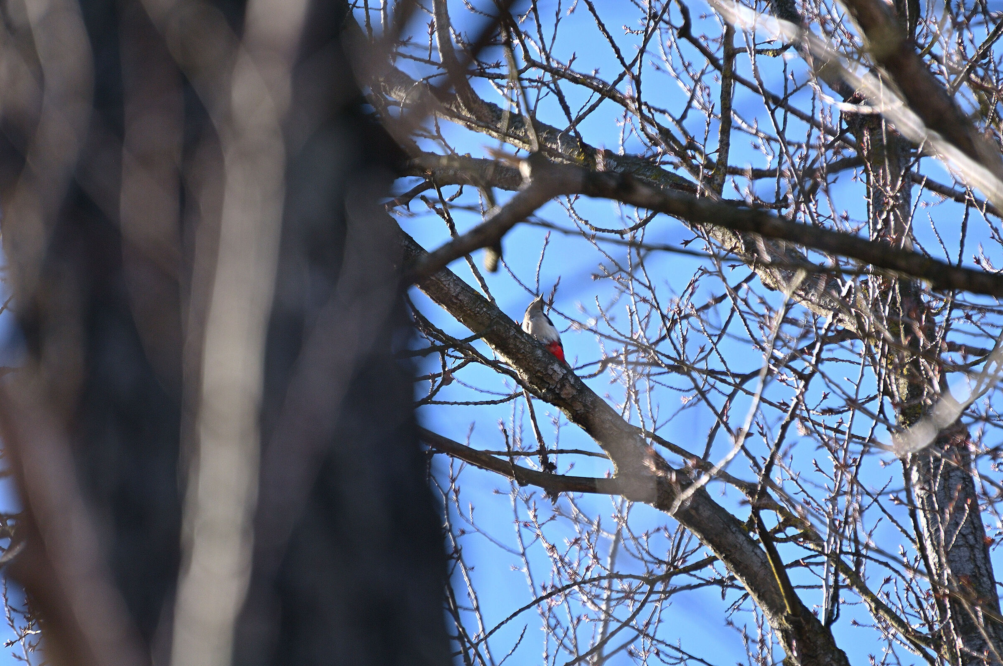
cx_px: 502
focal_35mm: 450
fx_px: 12522
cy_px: 333
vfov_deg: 3.0
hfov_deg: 4.6
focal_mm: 300
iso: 200
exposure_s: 1/400
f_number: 5.6
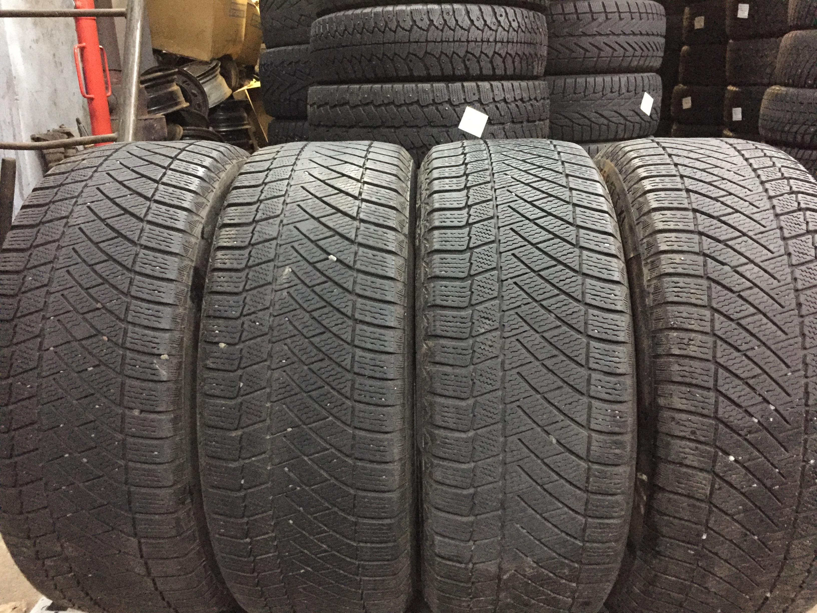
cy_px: 306
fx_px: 684
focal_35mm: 29
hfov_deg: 61.7
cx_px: 408
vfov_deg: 48.2
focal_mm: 4.15
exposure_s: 1/17
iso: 400
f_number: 2.2
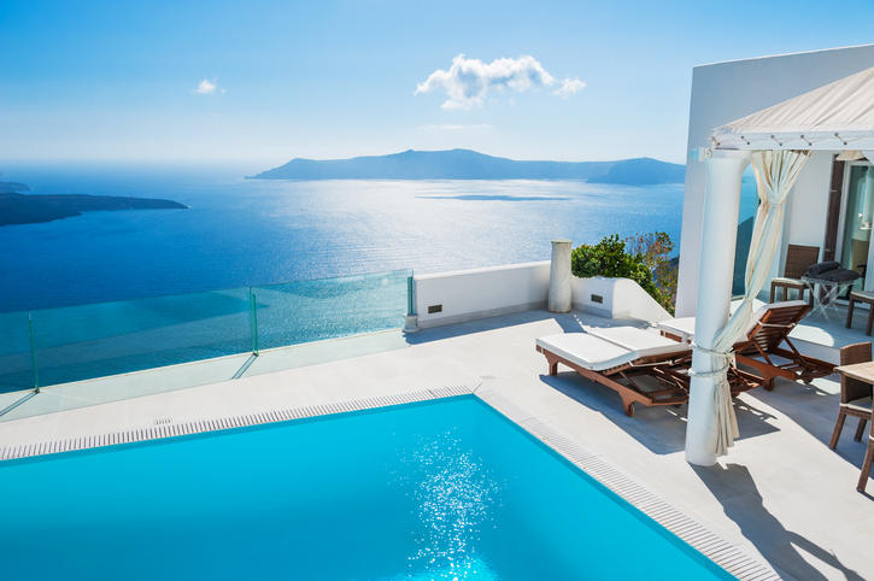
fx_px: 703
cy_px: 290
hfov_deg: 63.7
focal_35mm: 29
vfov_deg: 44.9
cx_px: 437
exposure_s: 1/640
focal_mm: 29
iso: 200
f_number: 7.1
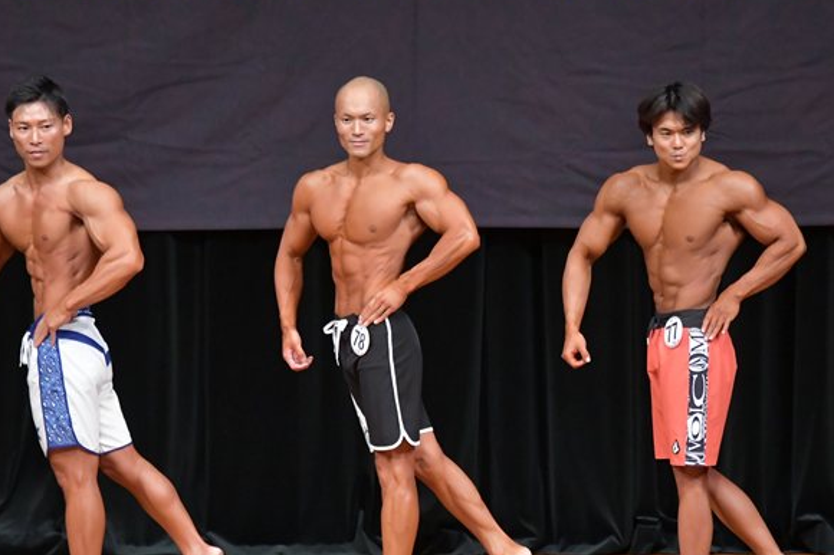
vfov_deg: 4.0
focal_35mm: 341
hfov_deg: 6.0
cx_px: 520
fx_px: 7895
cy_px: 329
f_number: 5.6
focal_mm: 170
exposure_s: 1/400
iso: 5000
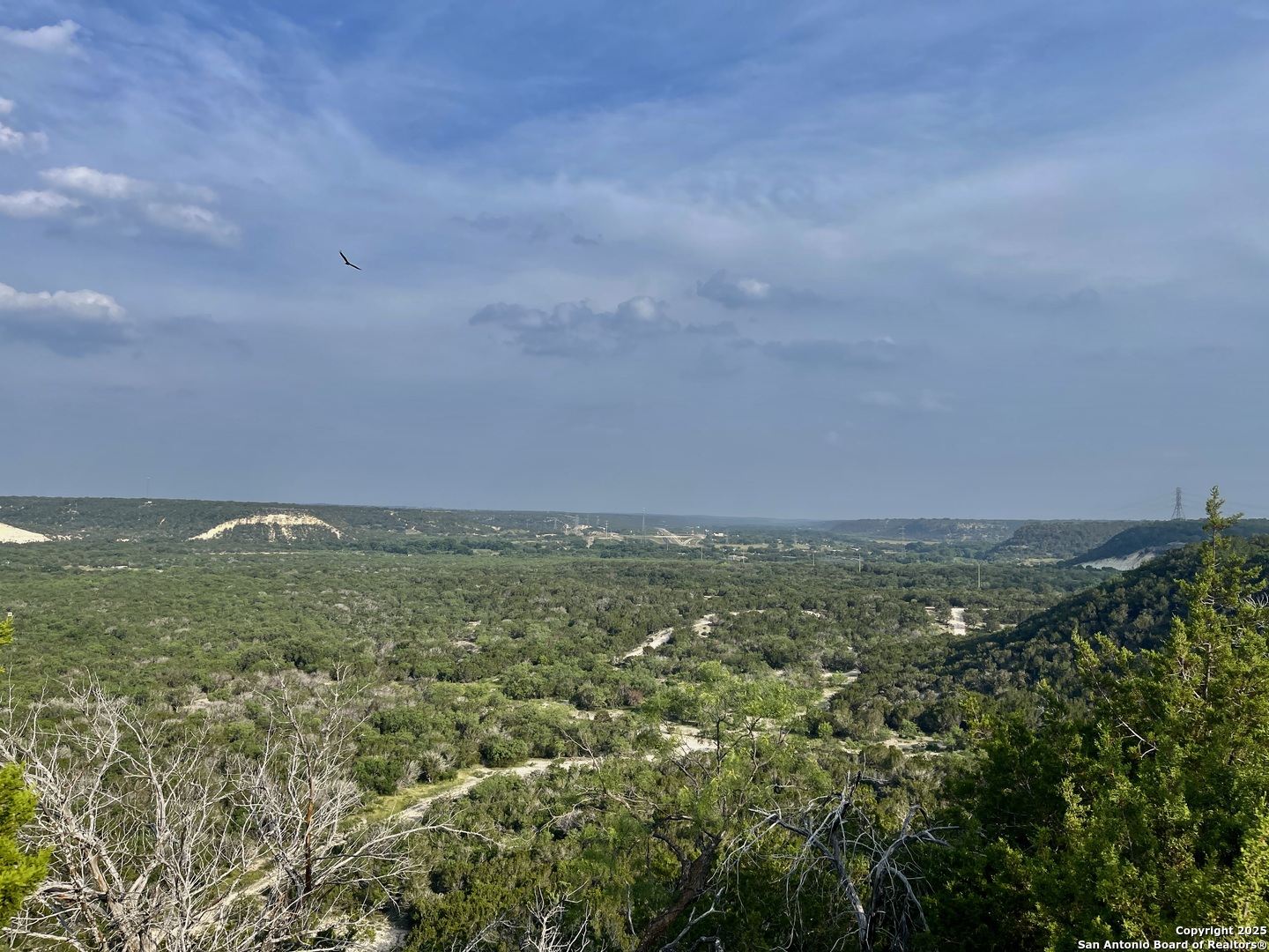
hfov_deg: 69.4
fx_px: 916
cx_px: 634
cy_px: 476
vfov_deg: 54.9
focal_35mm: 25
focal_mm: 5.1
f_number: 1.6
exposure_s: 1/4049
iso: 32
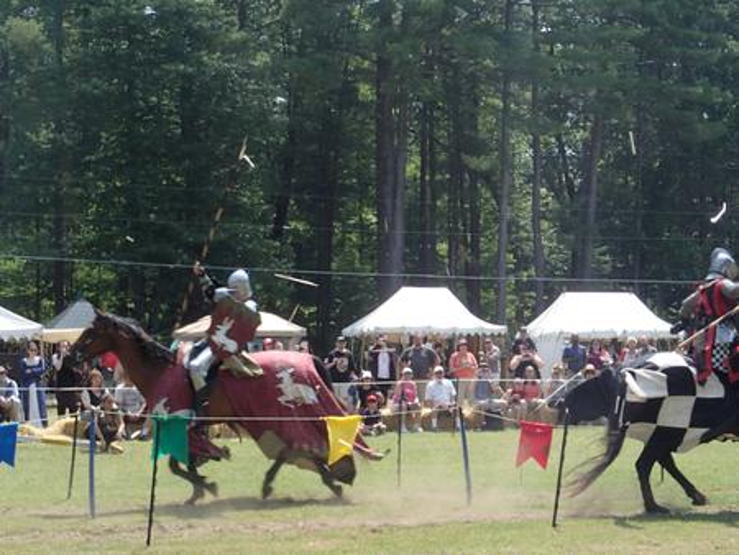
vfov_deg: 22.6
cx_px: 370
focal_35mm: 65
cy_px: 278
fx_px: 1388
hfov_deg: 29.8
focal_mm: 11.8
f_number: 5
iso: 100
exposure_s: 1/250
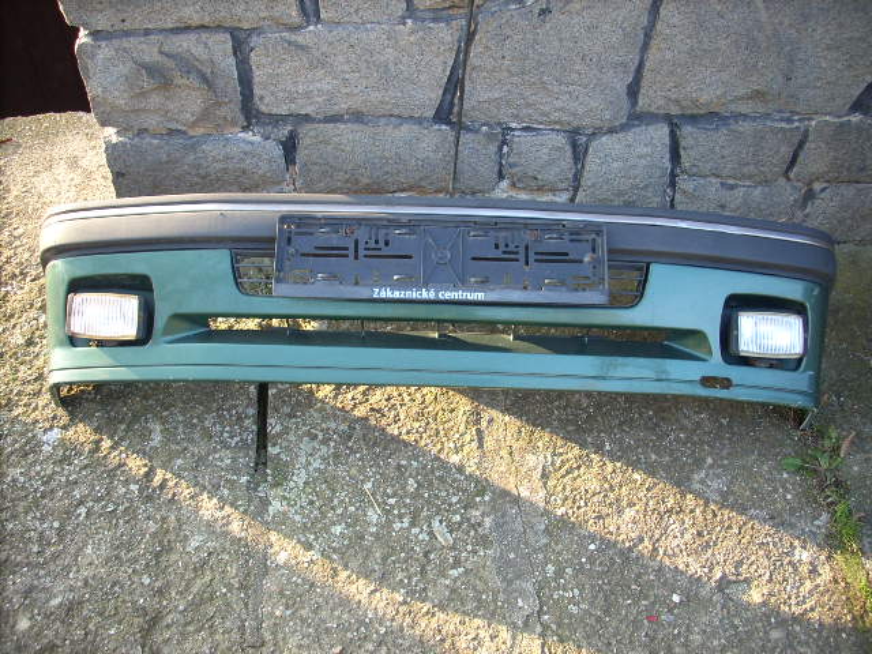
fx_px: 932
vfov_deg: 38.7
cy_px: 327
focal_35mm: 37
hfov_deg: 50.1
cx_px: 436
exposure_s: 1/38.9
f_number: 2.8
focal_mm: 6.2
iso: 64
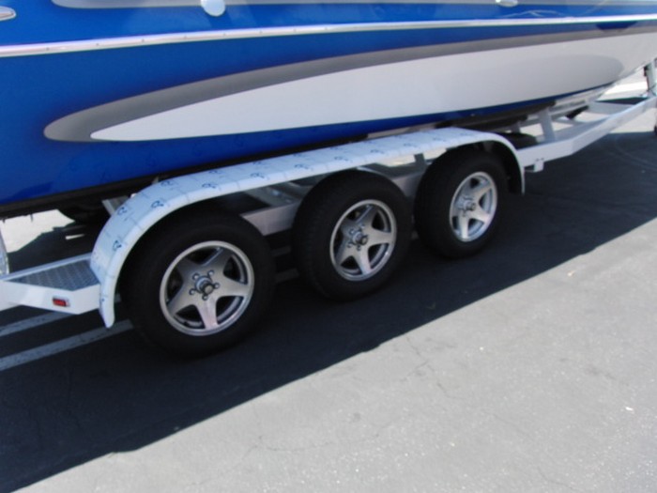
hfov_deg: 67.3
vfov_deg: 53.1
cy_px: 246
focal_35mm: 26
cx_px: 328
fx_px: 493
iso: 100
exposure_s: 1/400
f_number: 3.1
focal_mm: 4.6
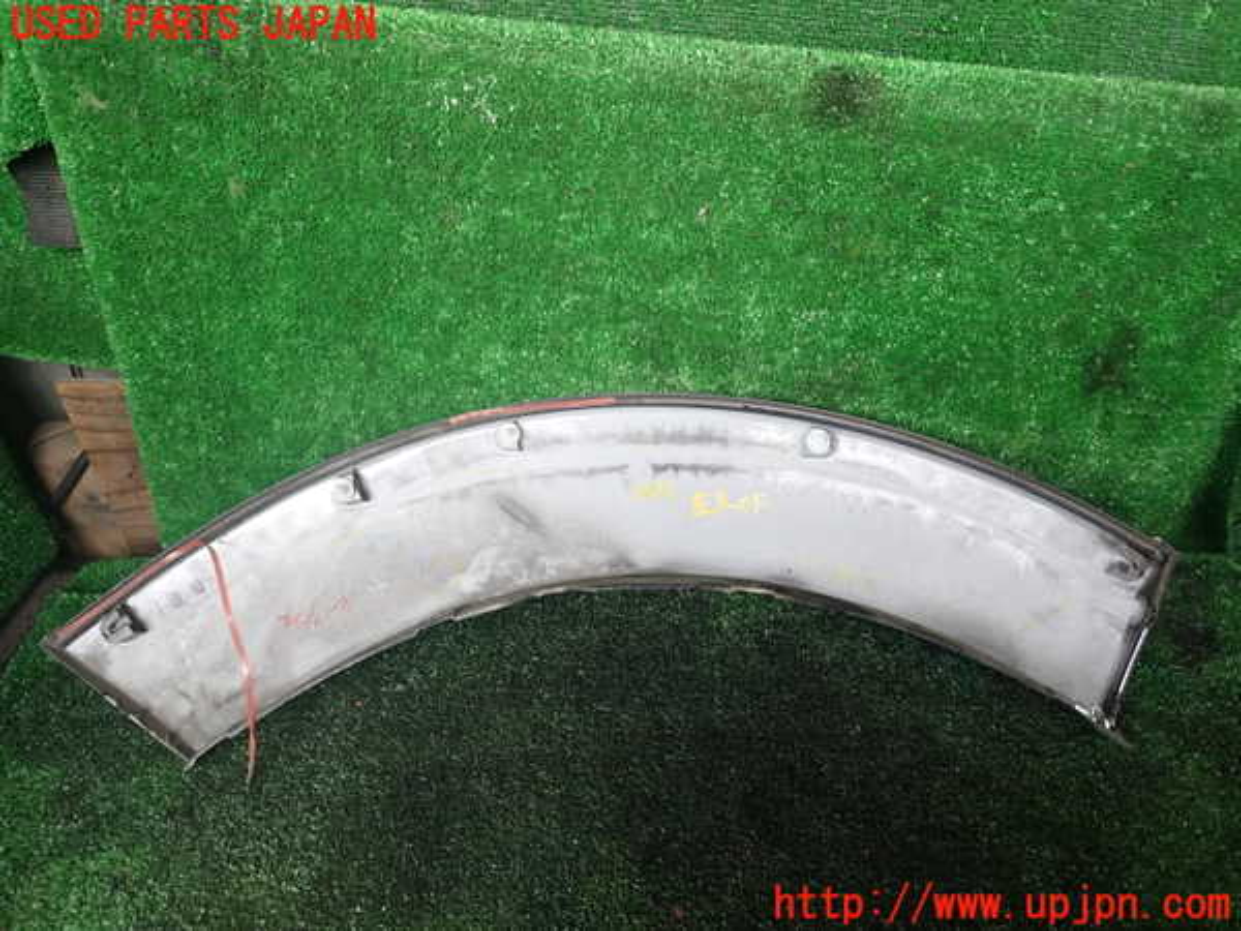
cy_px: 466
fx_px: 896
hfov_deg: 69.4
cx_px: 620
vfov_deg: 54.9
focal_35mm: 25
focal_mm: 4.5
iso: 200
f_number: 2
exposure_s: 1/30
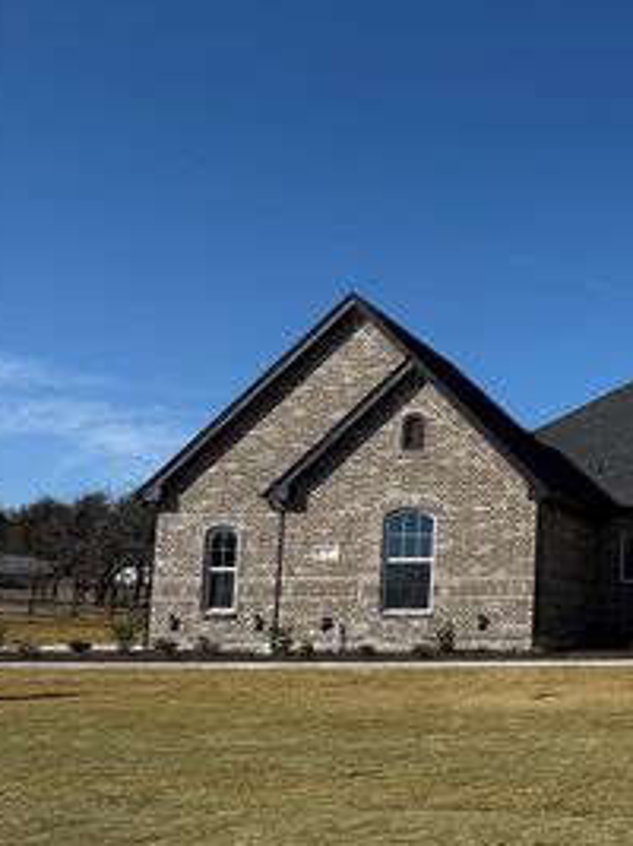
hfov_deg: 27.9
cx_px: 769
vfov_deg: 42.0
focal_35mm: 45
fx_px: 1098
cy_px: 490
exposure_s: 1/6173
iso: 80
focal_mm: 6.76
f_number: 1.78
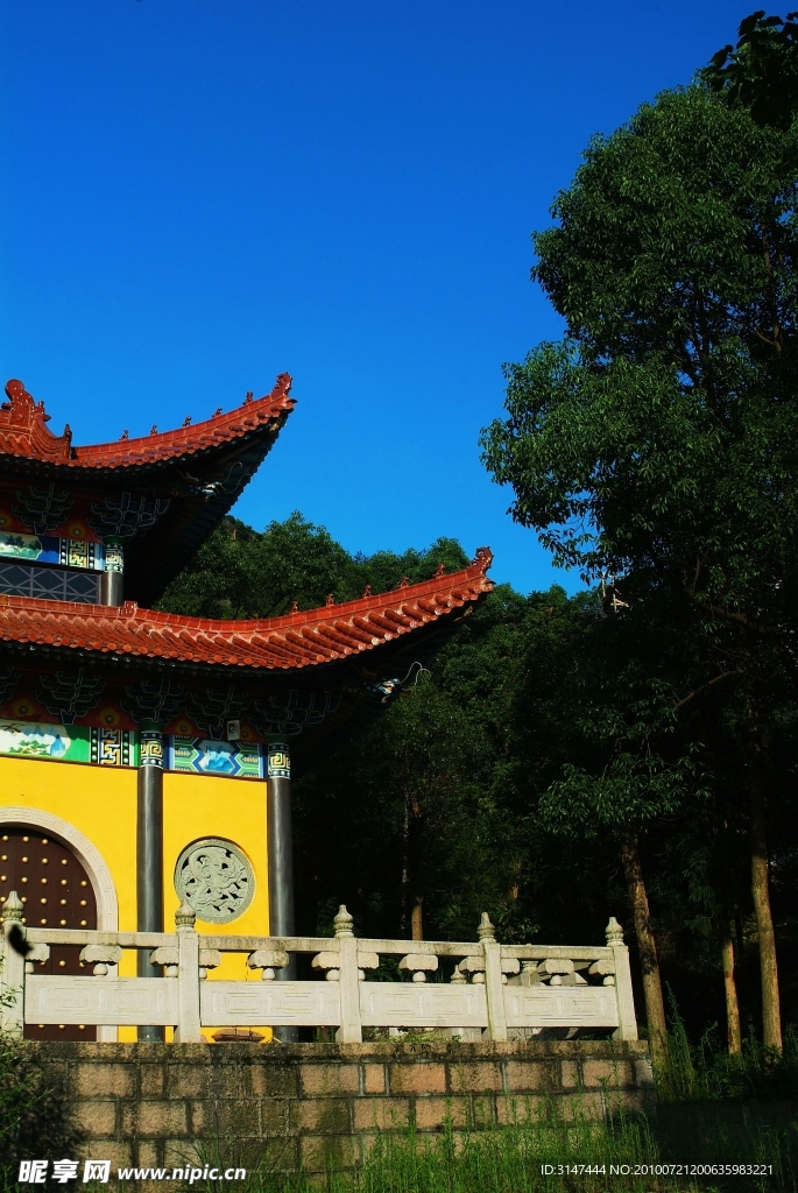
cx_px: 399
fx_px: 1393
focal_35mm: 42
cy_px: 596
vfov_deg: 46.4
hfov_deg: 32.0
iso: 100
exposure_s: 1/90
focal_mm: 28
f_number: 8
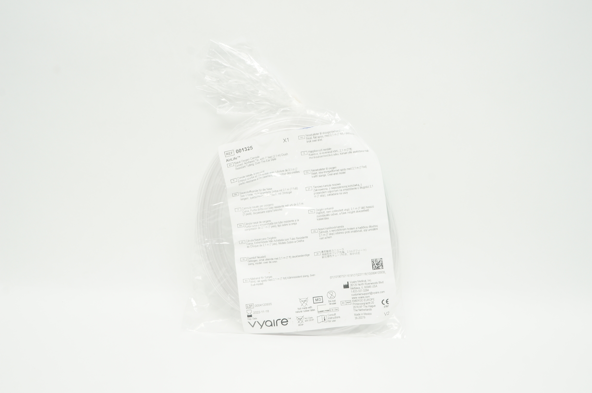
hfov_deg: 53.2
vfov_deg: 36.8
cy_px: 196
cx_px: 296
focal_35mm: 36
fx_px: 591
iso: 400
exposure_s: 1/15
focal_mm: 24
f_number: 11
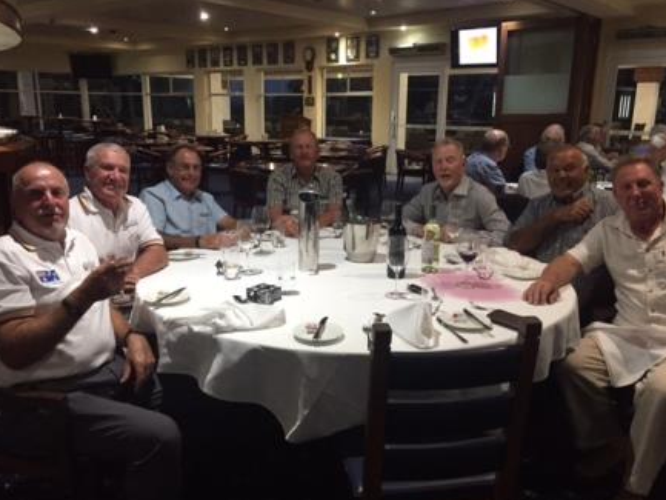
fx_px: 577
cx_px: 335
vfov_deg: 46.8
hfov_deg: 59.9
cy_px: 252
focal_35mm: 30
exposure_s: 1/25
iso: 250
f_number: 2.2
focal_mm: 4.15
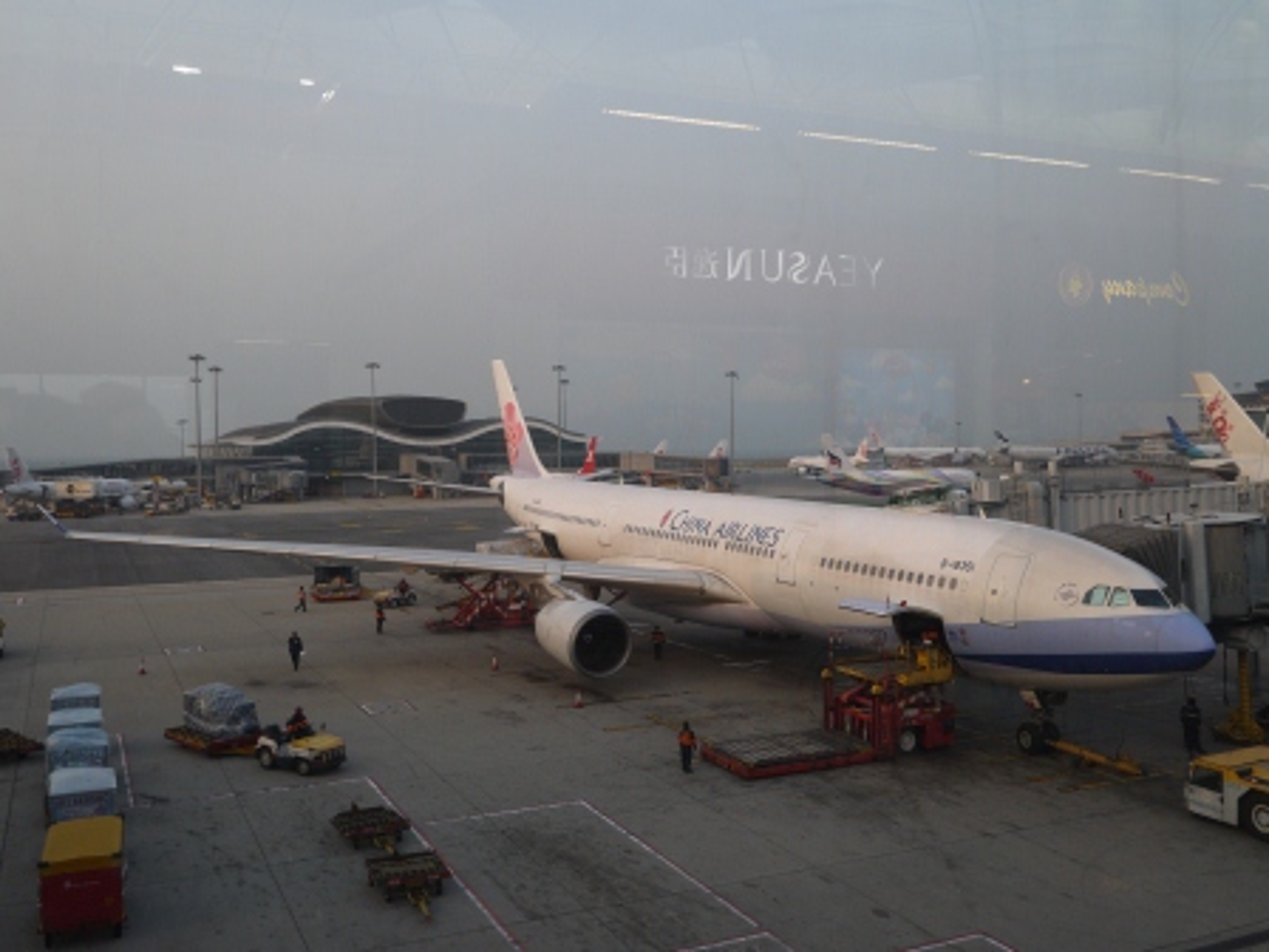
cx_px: 634
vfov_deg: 41.8
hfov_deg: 54.0
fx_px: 1246
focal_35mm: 34
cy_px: 476
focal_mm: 17
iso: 160
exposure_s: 1/125
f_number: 4.5
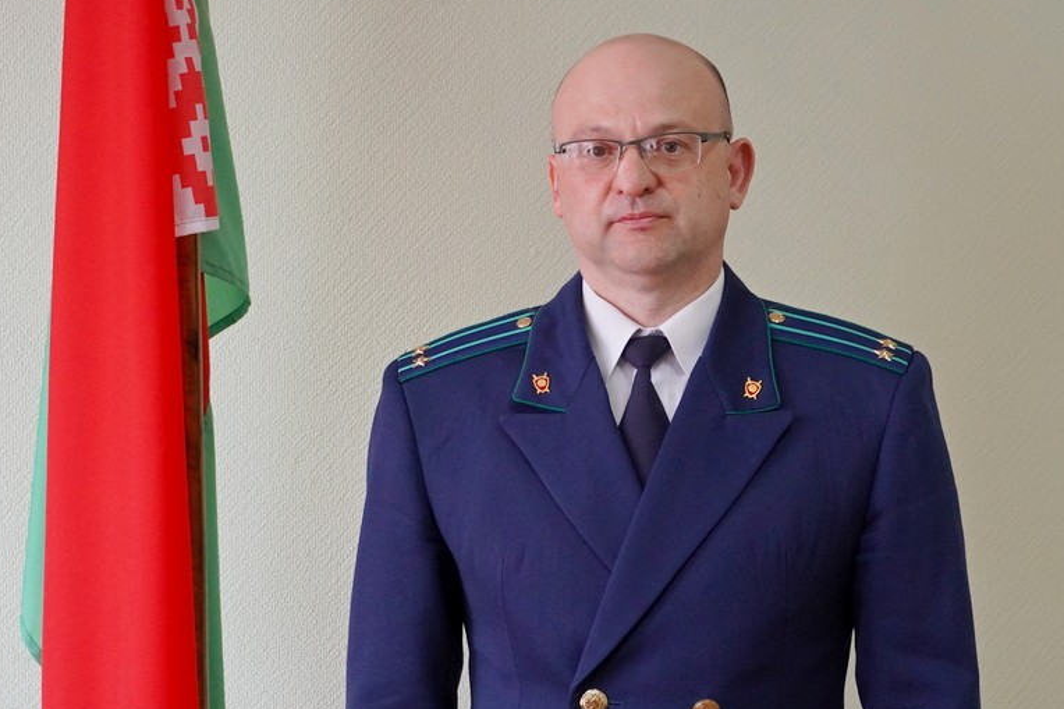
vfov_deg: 15.4
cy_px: 436
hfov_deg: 23.0
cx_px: 518
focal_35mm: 89
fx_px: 2619
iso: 2500
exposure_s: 1/160
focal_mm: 47
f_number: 5
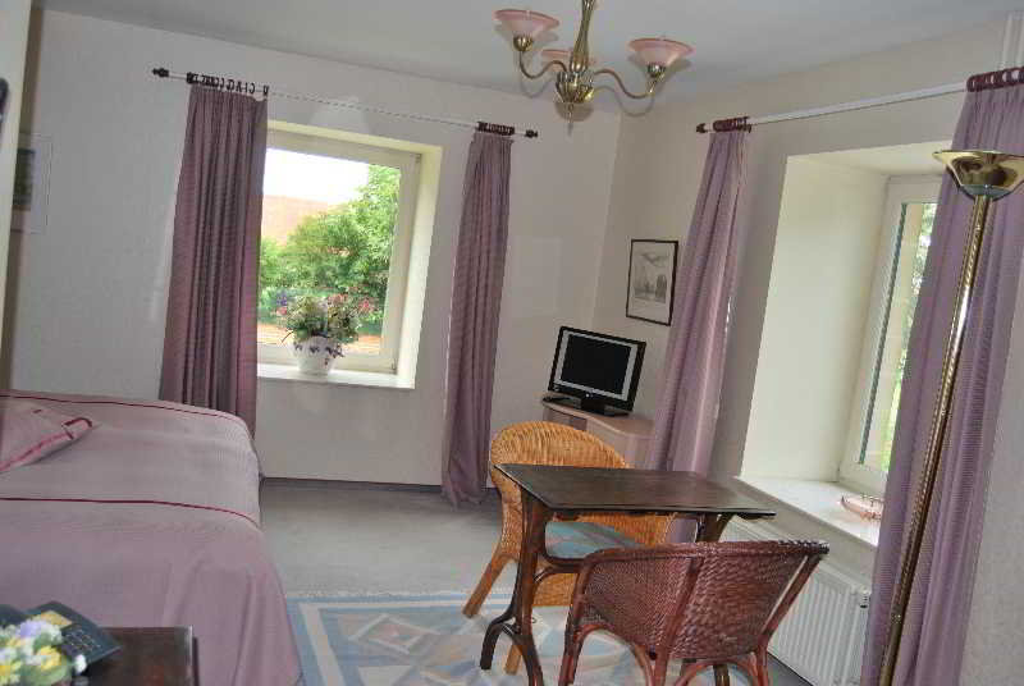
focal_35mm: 30
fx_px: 855
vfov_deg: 43.7
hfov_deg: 61.9
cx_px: 512
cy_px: 343
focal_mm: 20
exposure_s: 1/125
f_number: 3.8
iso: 125
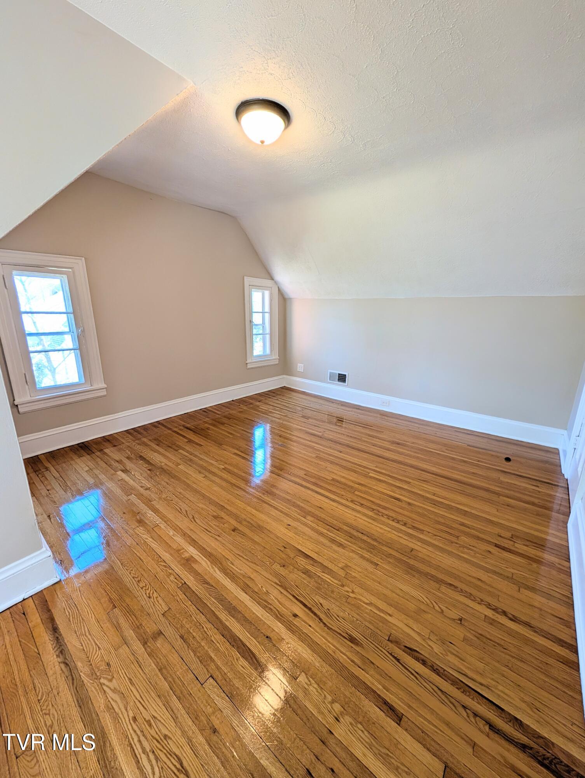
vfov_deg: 110.5
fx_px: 270
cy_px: 389
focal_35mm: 12
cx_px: 292
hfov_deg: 94.6
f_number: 1.7
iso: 65
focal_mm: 2.02
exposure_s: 1/60
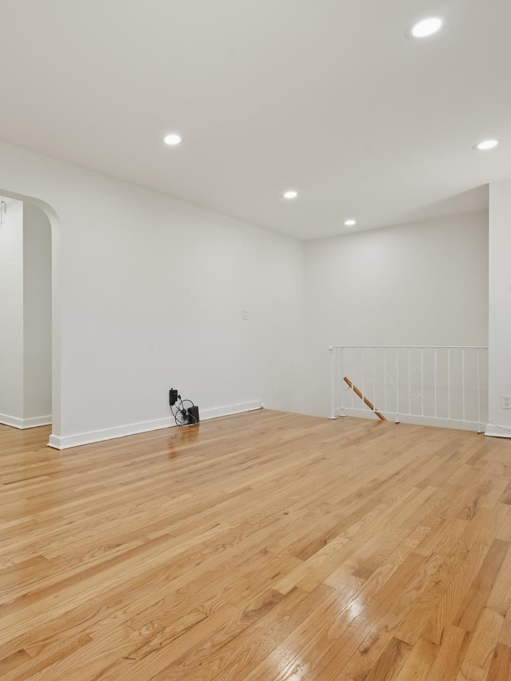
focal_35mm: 21
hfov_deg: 60.4
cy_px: 342
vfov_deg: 79.0
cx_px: 136
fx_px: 414
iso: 250
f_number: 11
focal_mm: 14
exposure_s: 1/10
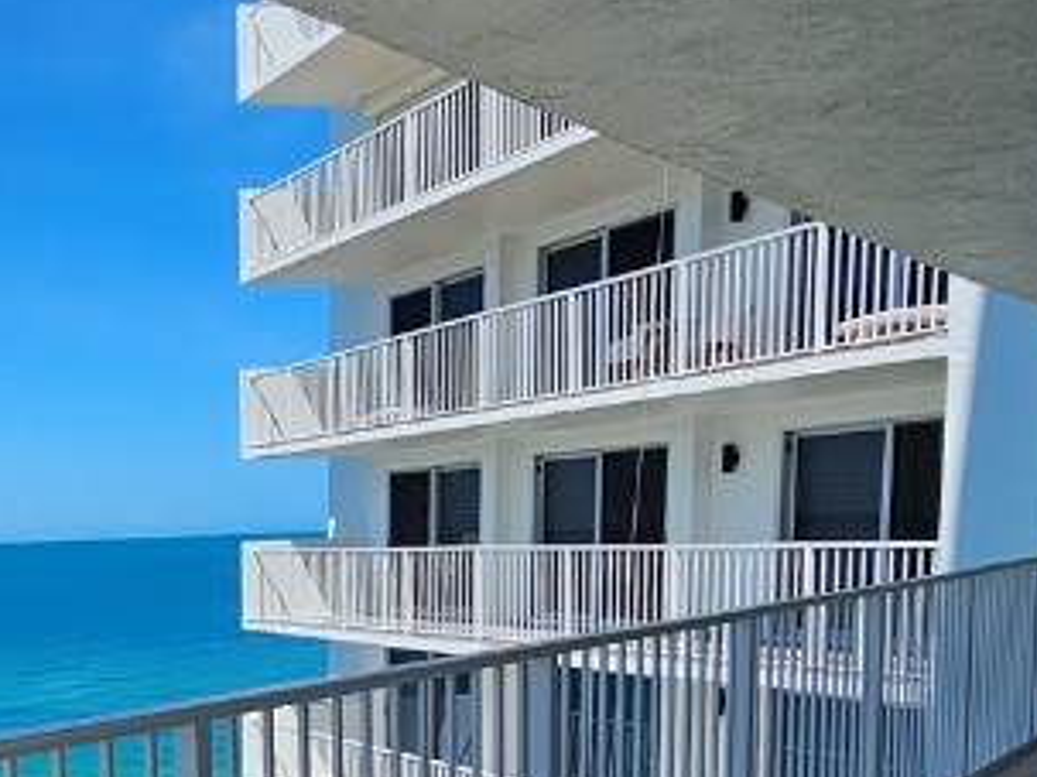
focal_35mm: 44
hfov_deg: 37.1
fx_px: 1318
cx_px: -65
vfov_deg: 31.4
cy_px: 688
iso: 50
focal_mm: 2.2
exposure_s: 1/3707
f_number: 2.2
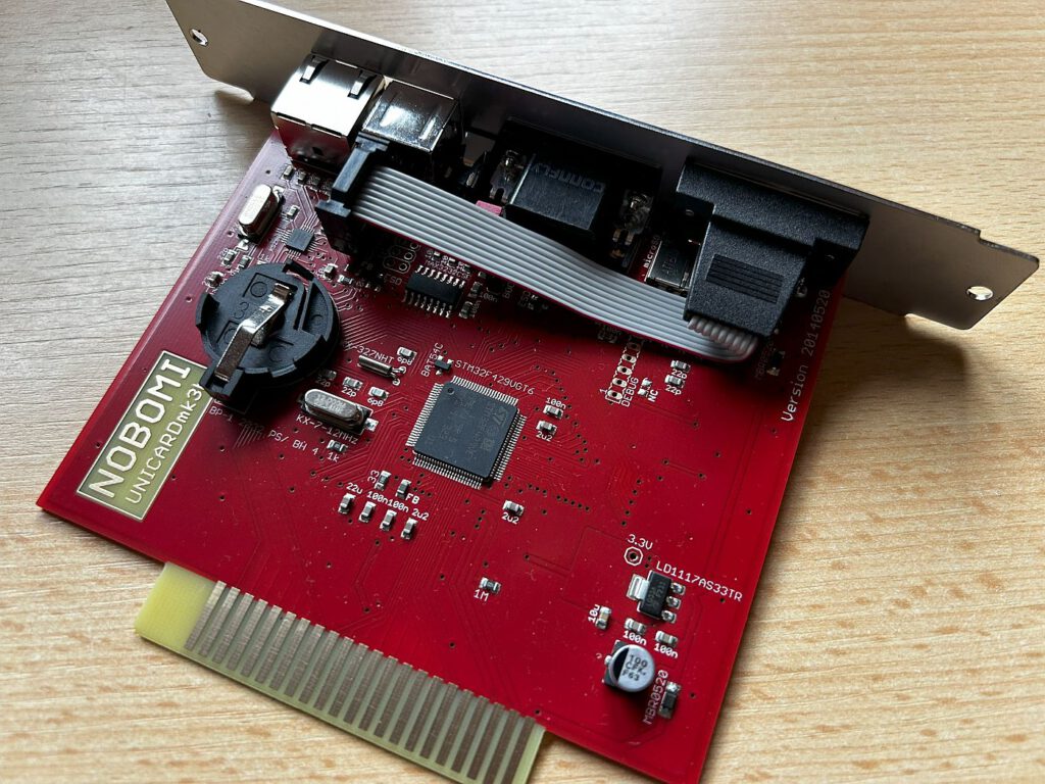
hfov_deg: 67.3
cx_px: 522
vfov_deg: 53.1
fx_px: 785
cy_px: 392
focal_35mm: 26
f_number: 1.5
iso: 100
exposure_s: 1/121
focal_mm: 5.7
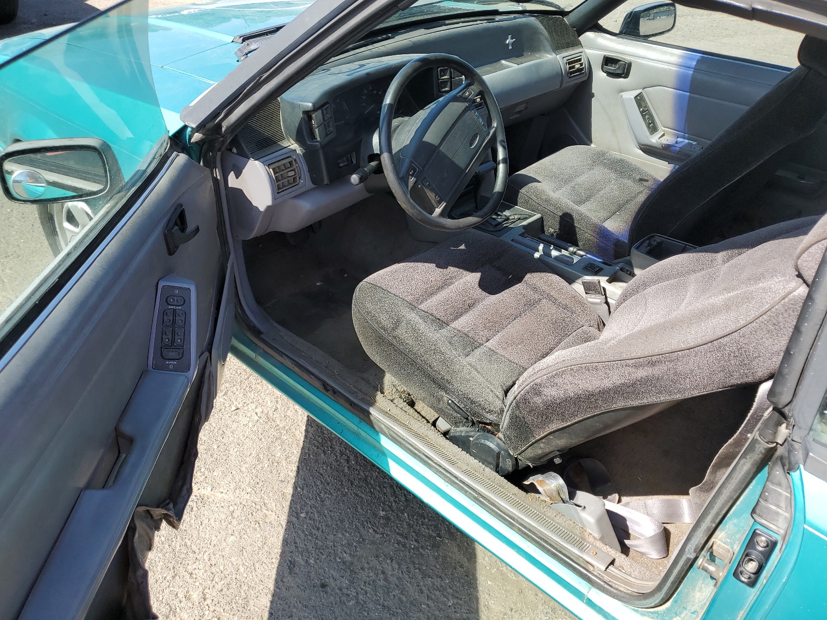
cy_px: 310
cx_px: 414
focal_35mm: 26
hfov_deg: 67.3
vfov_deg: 53.1
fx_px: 621
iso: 50
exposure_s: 1/1000
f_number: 1.5
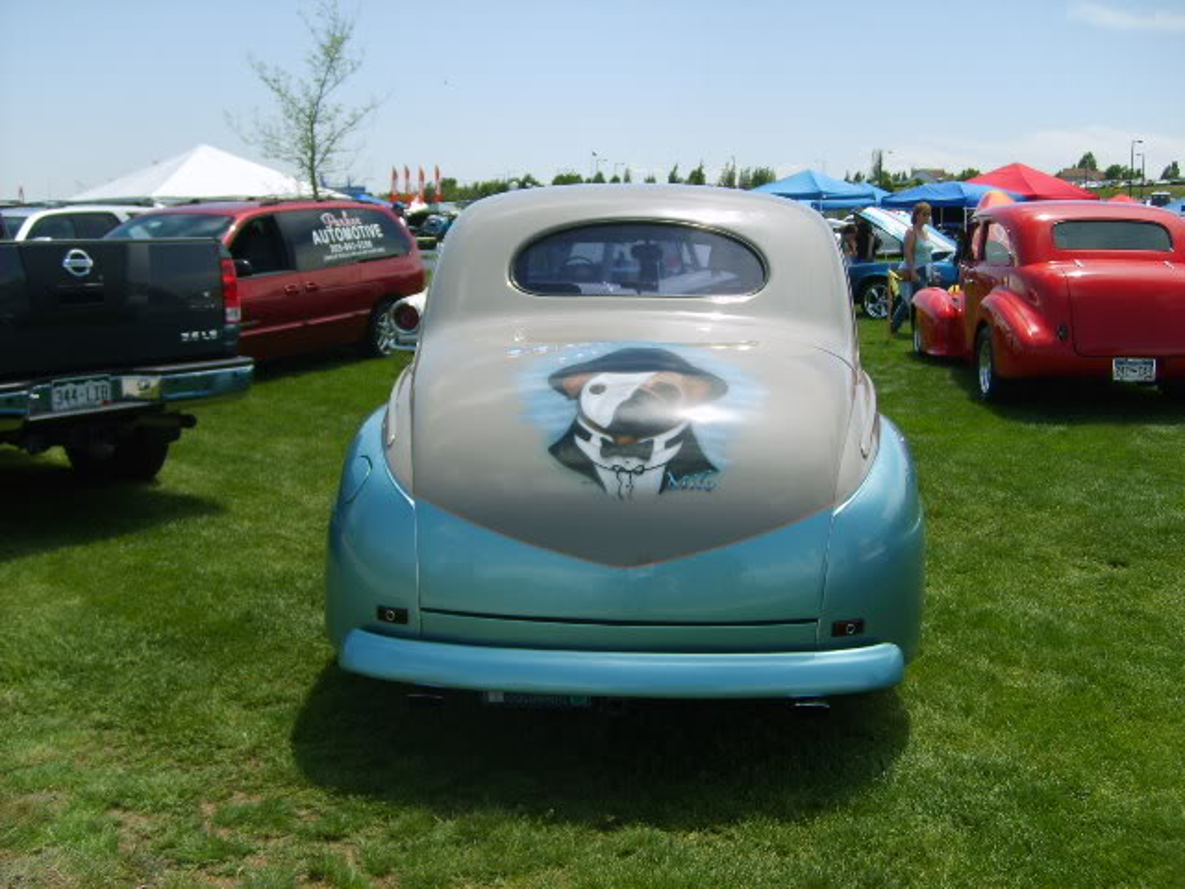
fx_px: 1198
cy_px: 444
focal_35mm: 35
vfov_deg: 40.7
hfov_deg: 52.6
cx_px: 592
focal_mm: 5.8
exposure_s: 1/1000
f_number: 2.8
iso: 50
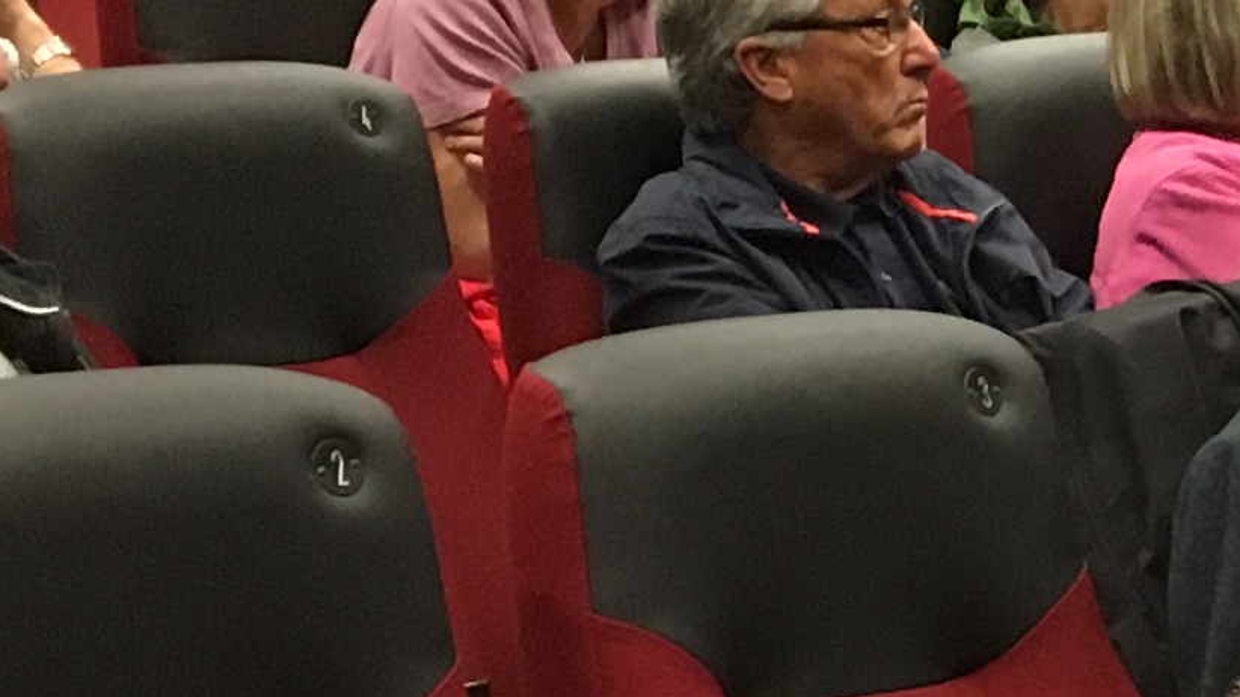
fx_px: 5095
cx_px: 1785
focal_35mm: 155
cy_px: 640
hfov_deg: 13.2
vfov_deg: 7.8
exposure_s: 1/20
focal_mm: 4.15
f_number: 2.2
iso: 200
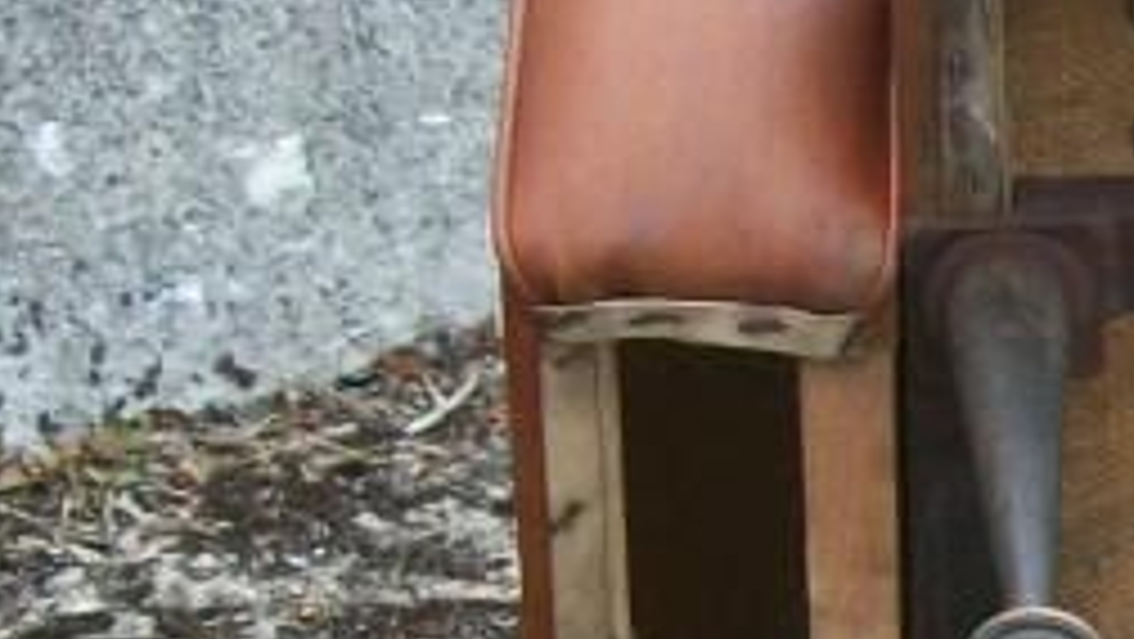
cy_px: 1058
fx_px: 5324
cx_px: 1638
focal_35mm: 177
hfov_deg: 11.7
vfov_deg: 6.7
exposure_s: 1/80
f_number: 2.9
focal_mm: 5.7
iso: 80
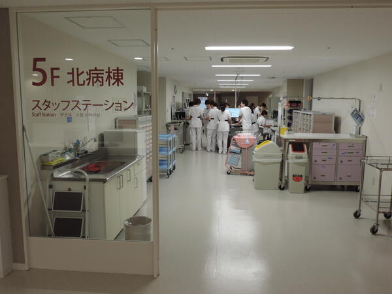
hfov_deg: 60.0
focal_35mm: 30
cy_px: 147
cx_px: 196
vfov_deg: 46.8
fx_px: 340
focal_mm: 5.3
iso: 140
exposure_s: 1/30
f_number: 3.1
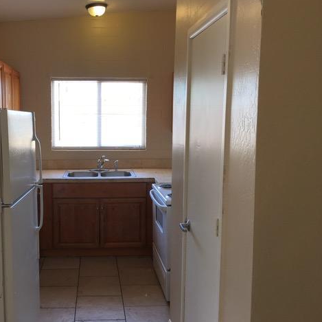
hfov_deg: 46.5
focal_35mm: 35
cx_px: 107
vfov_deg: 47.2
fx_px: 368
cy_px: 160
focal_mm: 4.15
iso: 40
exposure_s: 1/120
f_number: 2.2
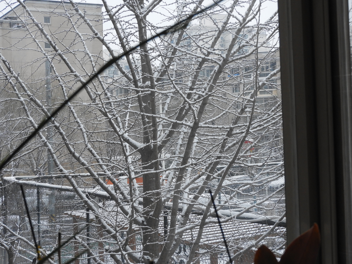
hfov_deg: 29.8
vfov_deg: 22.6
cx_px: 176
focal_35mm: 65
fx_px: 661
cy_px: 132
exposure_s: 1/15
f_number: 4.2
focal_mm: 11.6
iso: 400
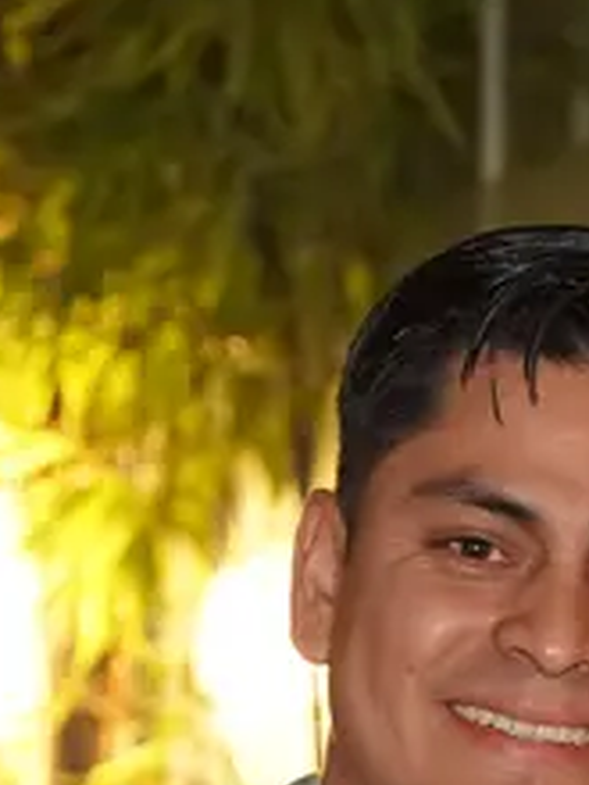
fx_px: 7171
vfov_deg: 6.2
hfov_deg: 4.7
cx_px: 603
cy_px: 1320
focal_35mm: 316
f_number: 4
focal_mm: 60.4
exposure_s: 1/160
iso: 5000
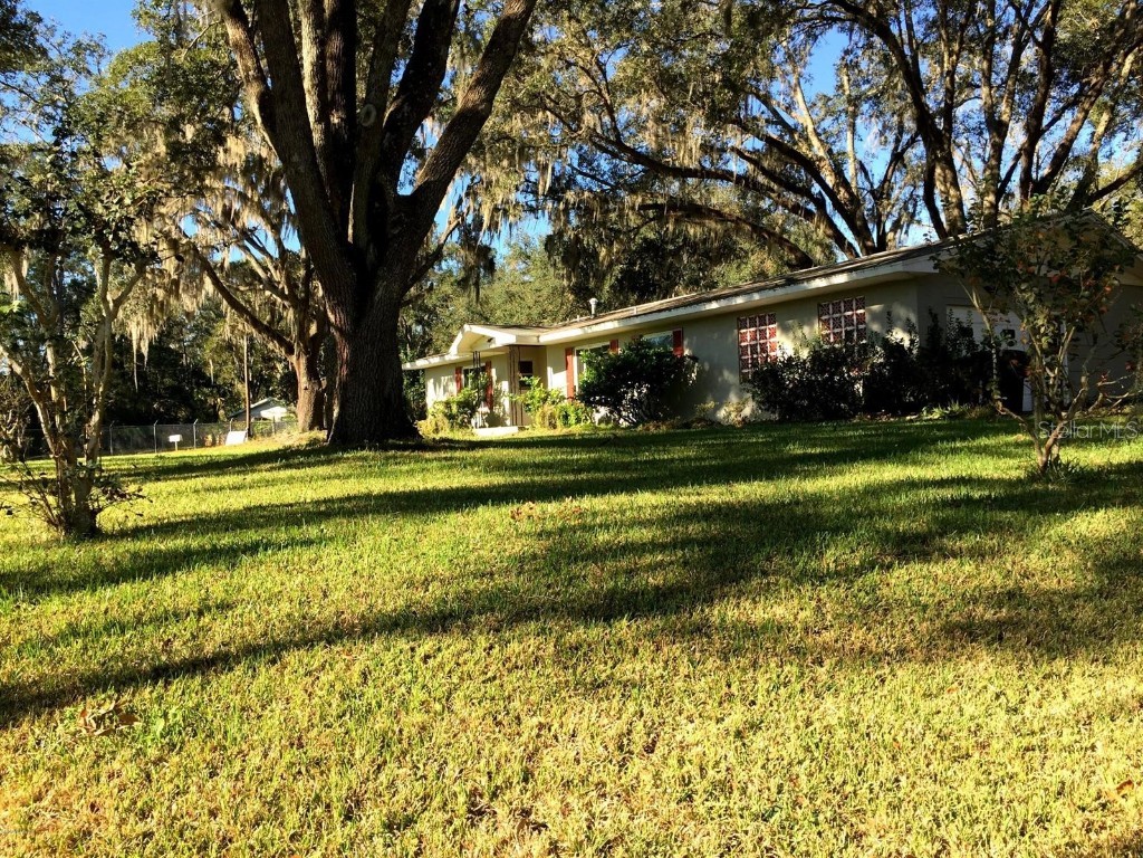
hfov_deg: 61.7
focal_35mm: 29
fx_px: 958
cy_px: 429
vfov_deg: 48.2
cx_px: 572
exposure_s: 1/565
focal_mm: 4.15
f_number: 2.2
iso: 32
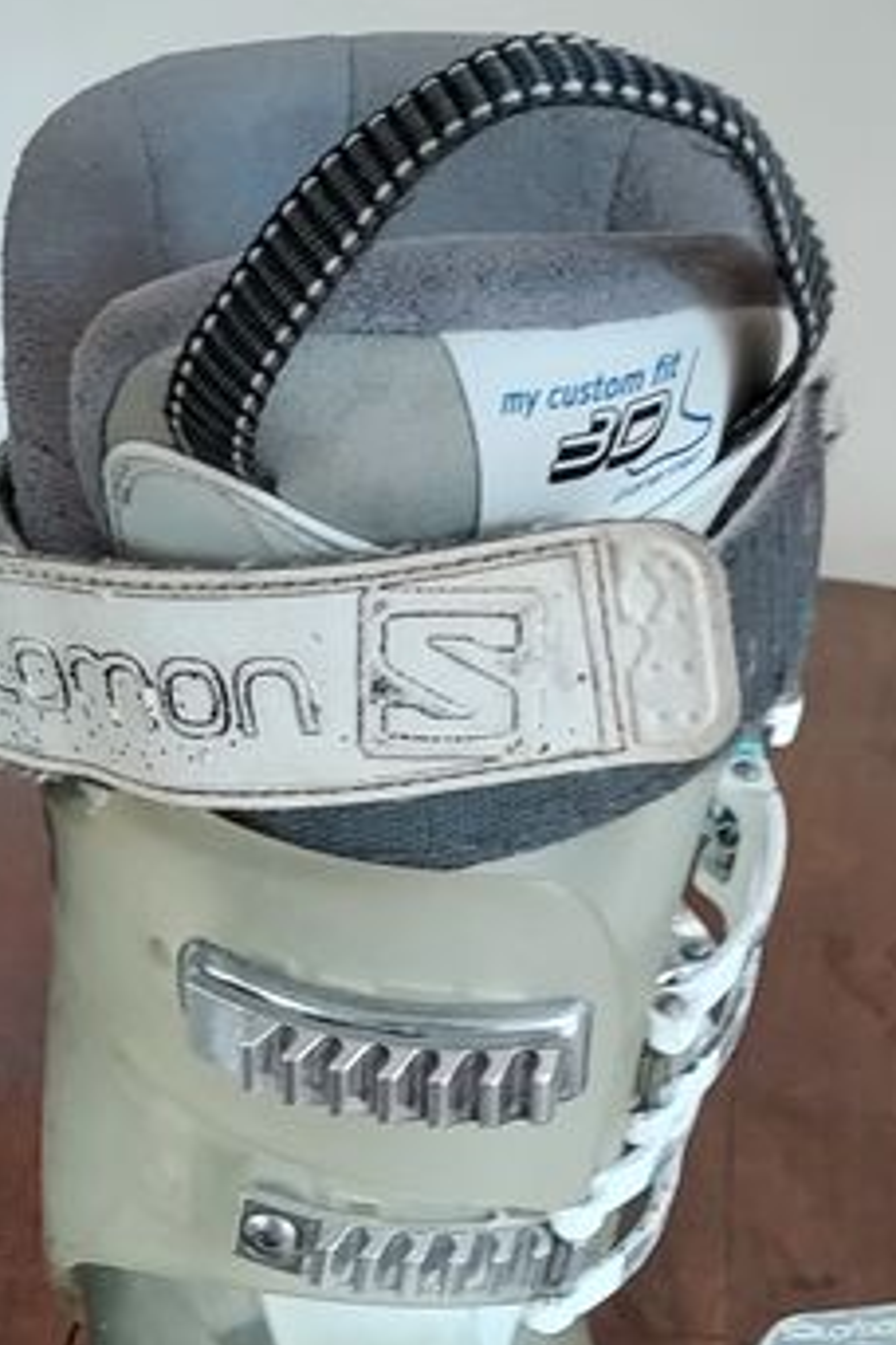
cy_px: 1243
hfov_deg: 18.2
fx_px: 2725
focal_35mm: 73
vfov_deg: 26.6
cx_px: 8
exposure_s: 1/50
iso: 125
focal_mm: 4.6
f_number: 1.8
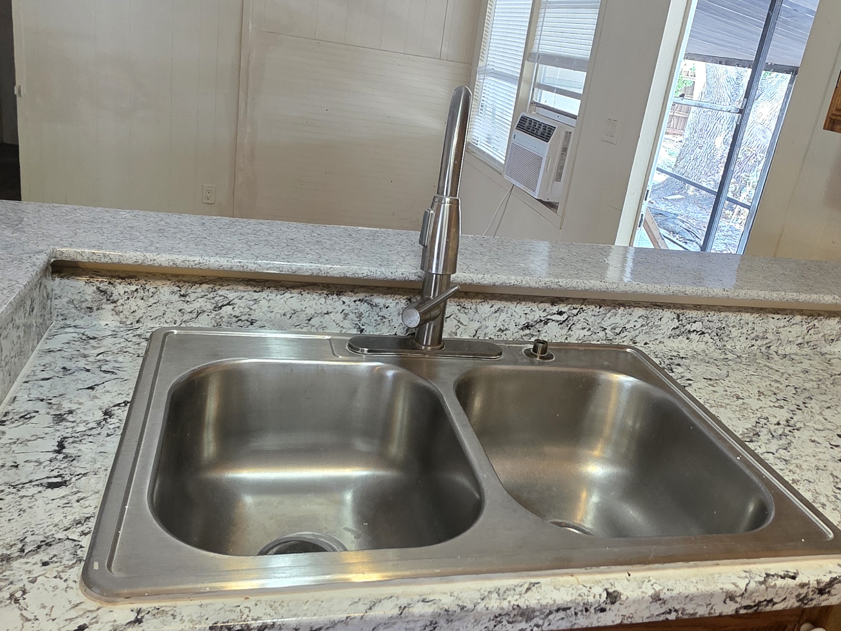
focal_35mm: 28
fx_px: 680
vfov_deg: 49.7
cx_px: 443
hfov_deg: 63.4
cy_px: 304
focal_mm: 2.2
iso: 320
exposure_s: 1/60
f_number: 1.9
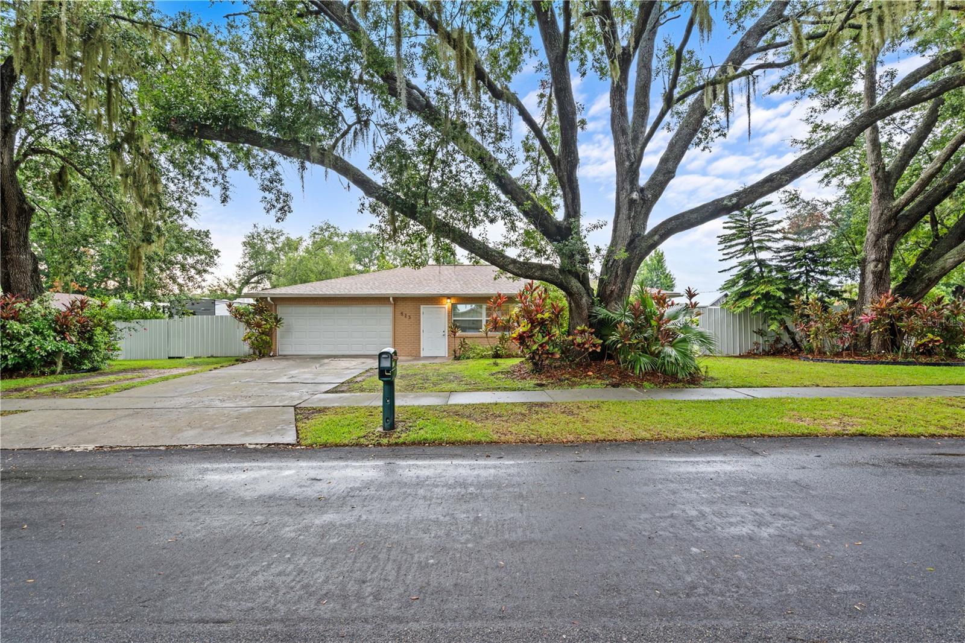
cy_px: 322
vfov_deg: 73.7
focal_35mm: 16
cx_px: 482
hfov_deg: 96.7
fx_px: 429
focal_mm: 16
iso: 200
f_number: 8
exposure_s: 1
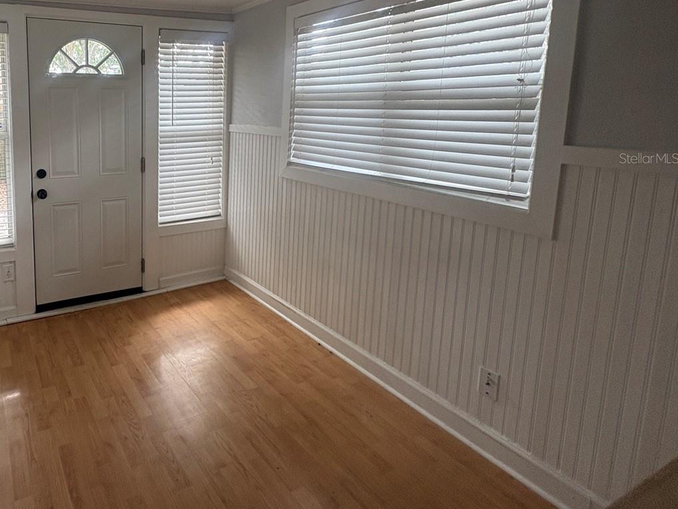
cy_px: 158
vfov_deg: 59.3
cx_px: 149
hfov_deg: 69.9
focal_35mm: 22
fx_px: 431
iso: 160
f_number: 2.2
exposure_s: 1/99
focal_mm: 2.22
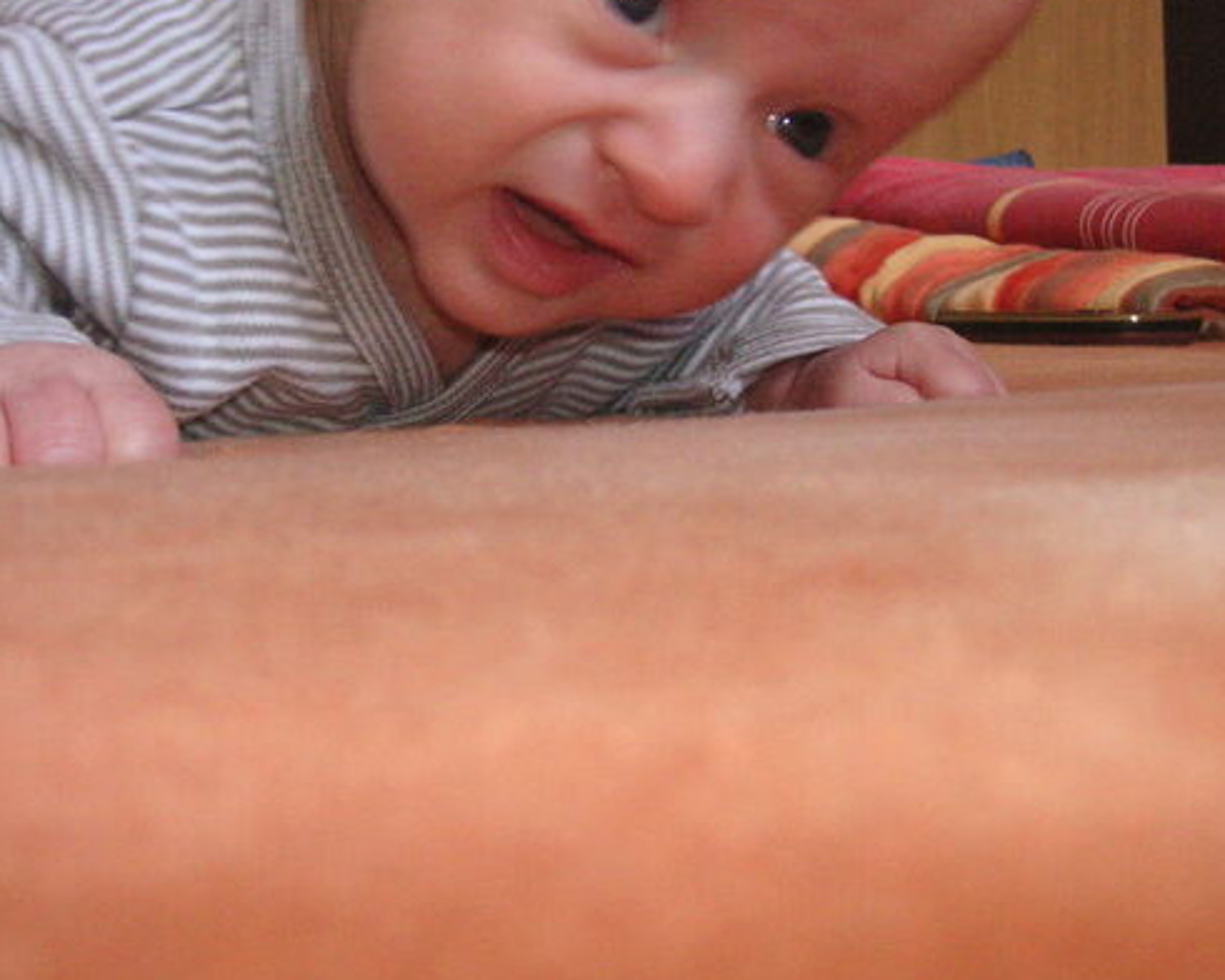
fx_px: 2139
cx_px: 635
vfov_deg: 25.7
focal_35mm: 59
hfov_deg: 32.0
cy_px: 352
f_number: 2.8
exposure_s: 1/45
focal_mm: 6.1
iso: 160
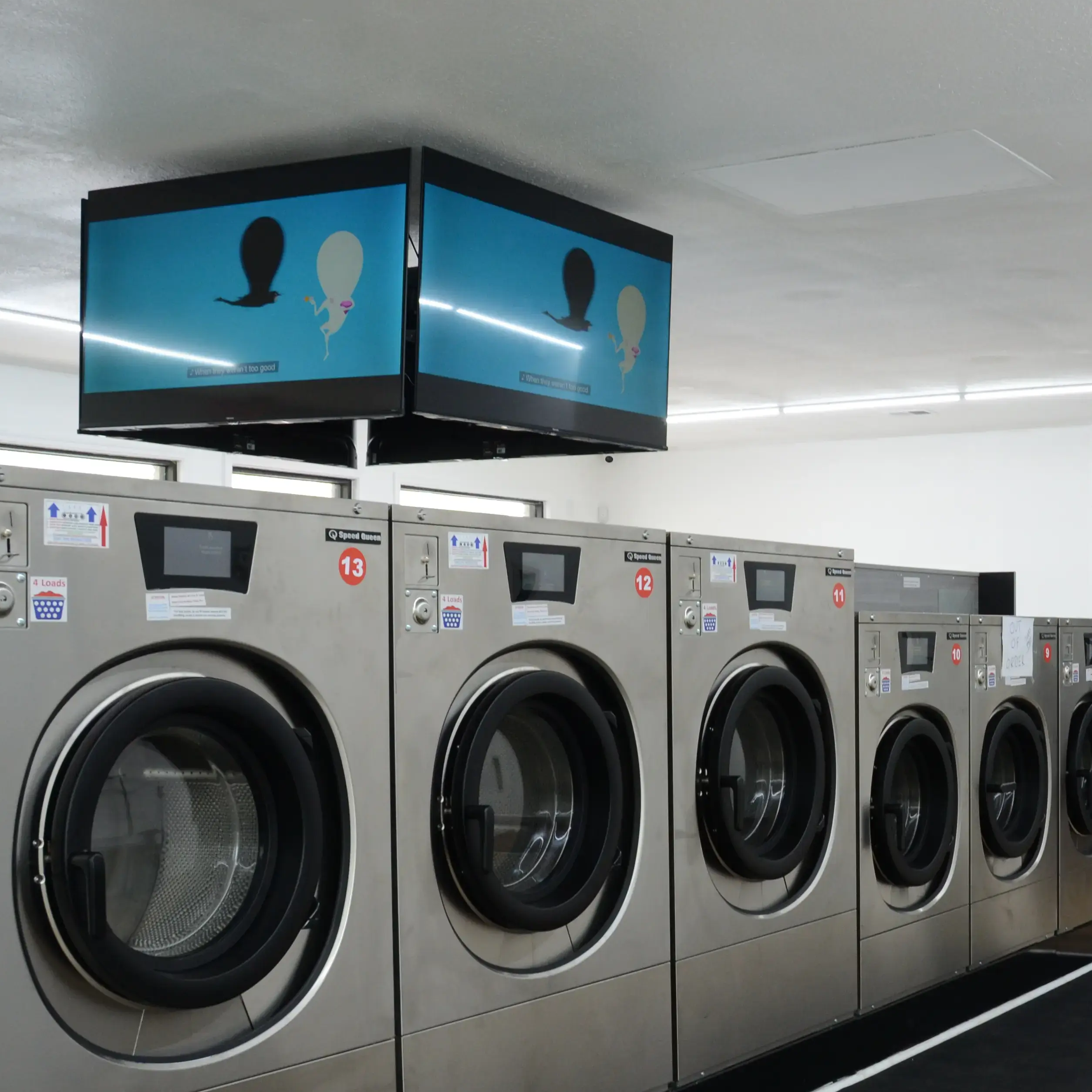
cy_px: 668
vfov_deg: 37.4
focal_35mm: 45
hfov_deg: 35.6
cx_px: 954
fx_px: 1606
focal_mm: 18
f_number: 8
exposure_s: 1/25
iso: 500
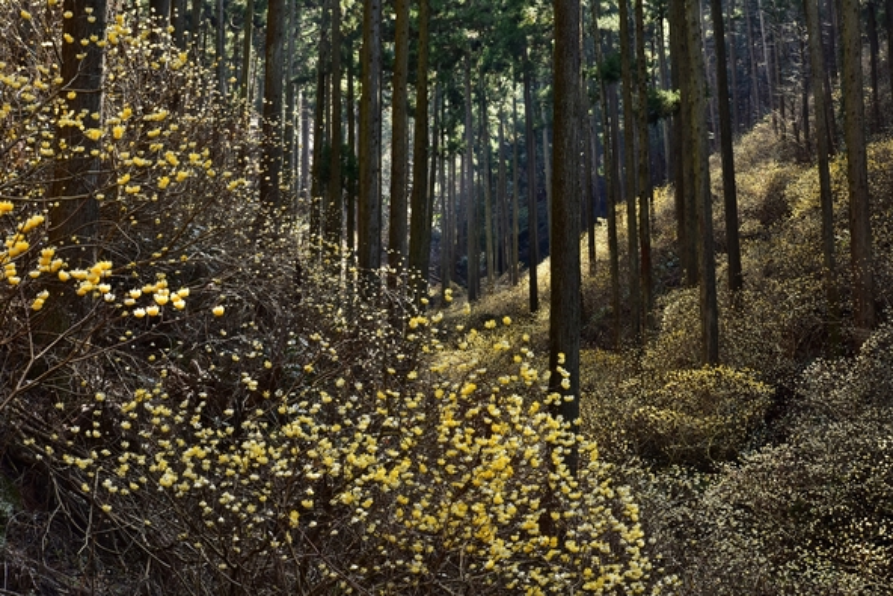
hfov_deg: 28.8
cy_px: 298
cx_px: 446
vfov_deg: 19.5
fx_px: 1737
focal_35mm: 70
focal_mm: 70
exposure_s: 1/40
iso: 200
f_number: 11
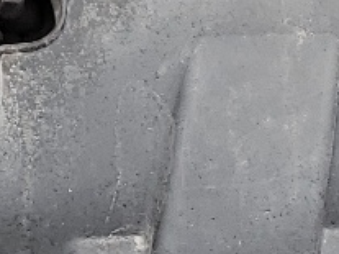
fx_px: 1967
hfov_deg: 9.6
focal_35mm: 201
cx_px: -121
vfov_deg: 6.8
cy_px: -446
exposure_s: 1/125
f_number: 1.5
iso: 50
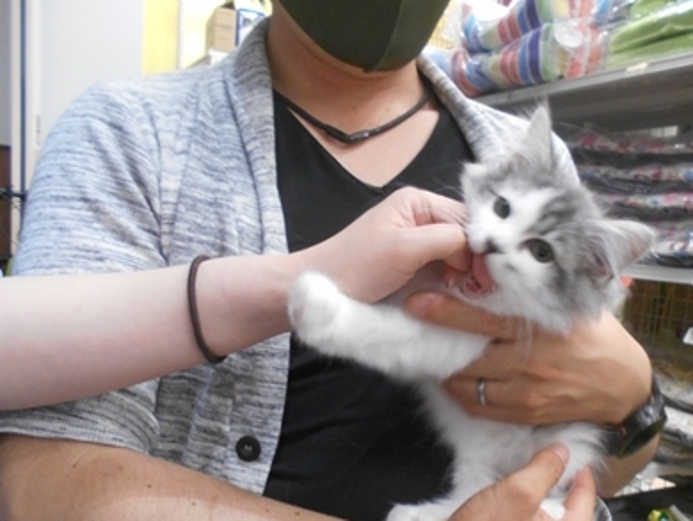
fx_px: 801
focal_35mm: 40
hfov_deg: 45.5
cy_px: 384
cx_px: 501
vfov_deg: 35.3
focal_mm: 4.6
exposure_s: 1/30
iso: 360
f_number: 3.2
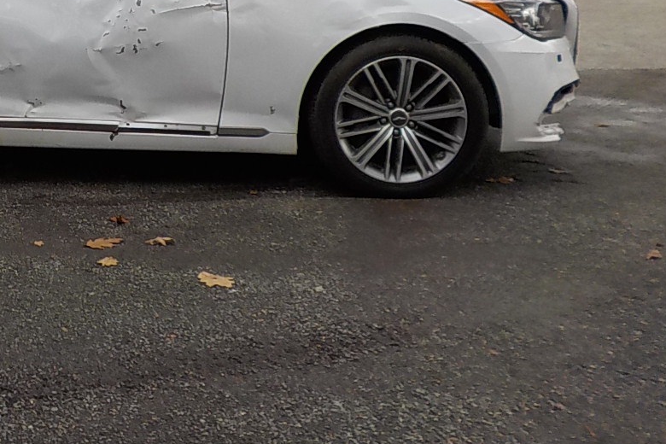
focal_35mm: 64
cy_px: -30
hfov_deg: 29.5
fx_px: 1184
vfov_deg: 20.4
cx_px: 14
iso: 125
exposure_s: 1/500
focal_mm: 4.1
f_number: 3.3
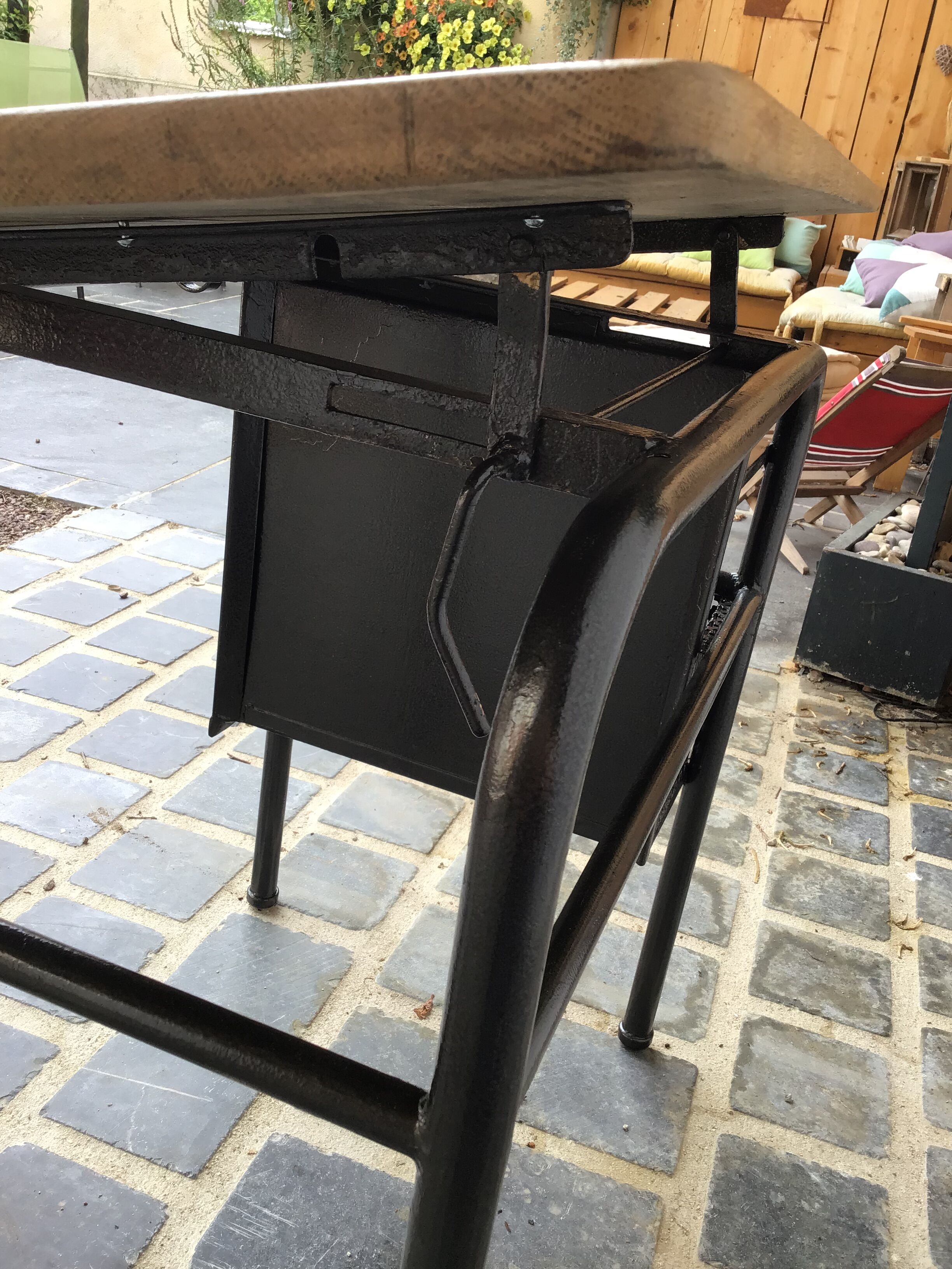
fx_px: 1137
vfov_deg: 58.4
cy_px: 634
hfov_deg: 45.4
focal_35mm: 31
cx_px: 476
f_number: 2.4
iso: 25
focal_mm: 3.3
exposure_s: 1/100
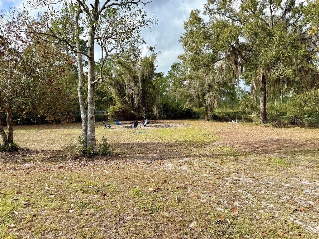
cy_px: 120
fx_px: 221
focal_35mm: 24
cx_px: 160
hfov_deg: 71.6
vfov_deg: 56.8
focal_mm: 6.76
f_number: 1.78
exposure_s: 1/2907
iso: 80
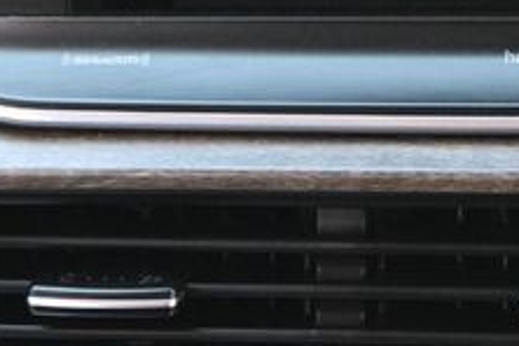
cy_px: -129
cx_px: 584
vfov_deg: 6.3
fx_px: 3114
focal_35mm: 216
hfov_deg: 9.4
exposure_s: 1/125
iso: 3200
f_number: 6.3
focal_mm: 50
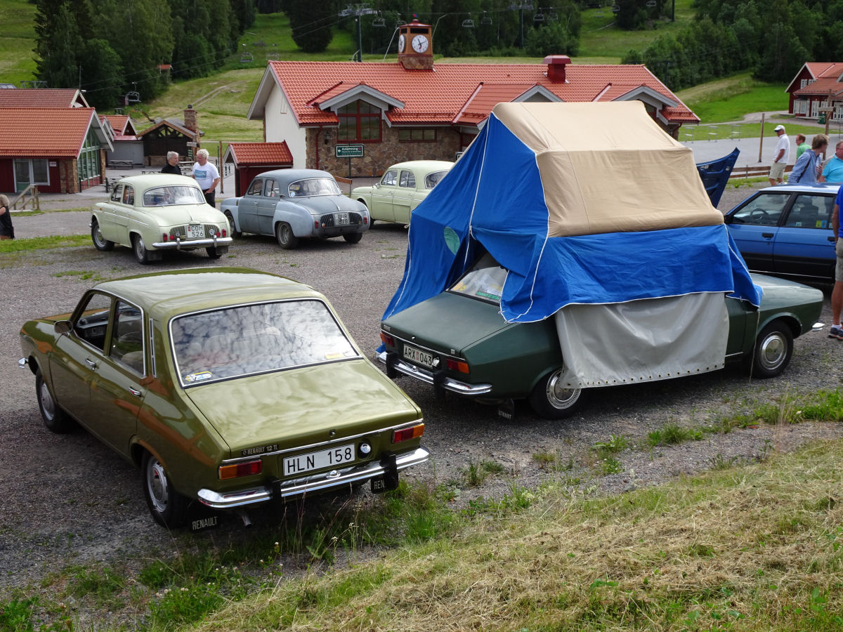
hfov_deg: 42.9
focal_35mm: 44
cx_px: 422
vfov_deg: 32.9
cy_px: 316
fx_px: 1072
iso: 80
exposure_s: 1/400
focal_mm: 7.58
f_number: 4.5
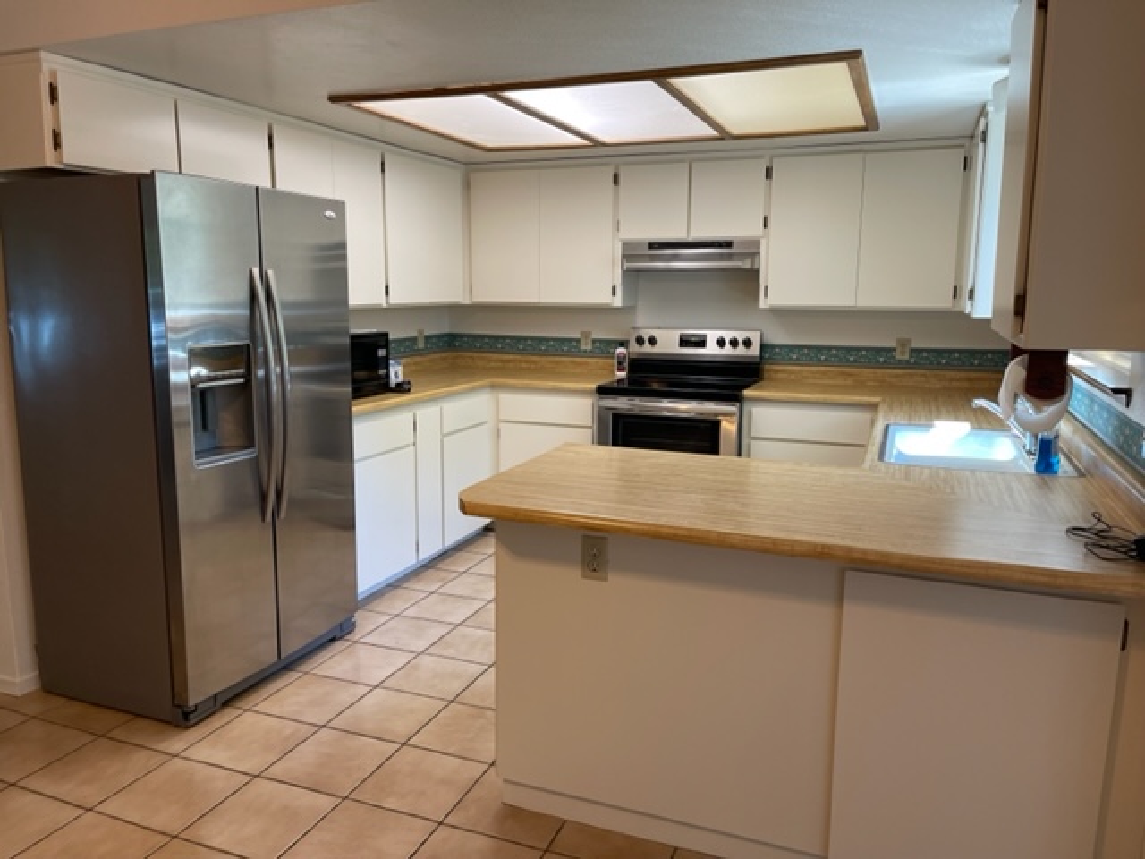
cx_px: 572
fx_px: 860
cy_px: 430
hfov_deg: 67.3
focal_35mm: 26
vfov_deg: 53.1
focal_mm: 5.1
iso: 125
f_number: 1.6
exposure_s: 1/120
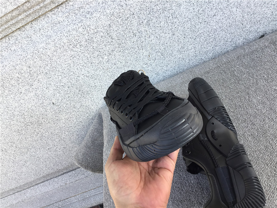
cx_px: 138
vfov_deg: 45.4
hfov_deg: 58.4
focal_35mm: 31
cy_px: 104
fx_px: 248
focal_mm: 3.3
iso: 25
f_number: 2.4
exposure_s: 1/135
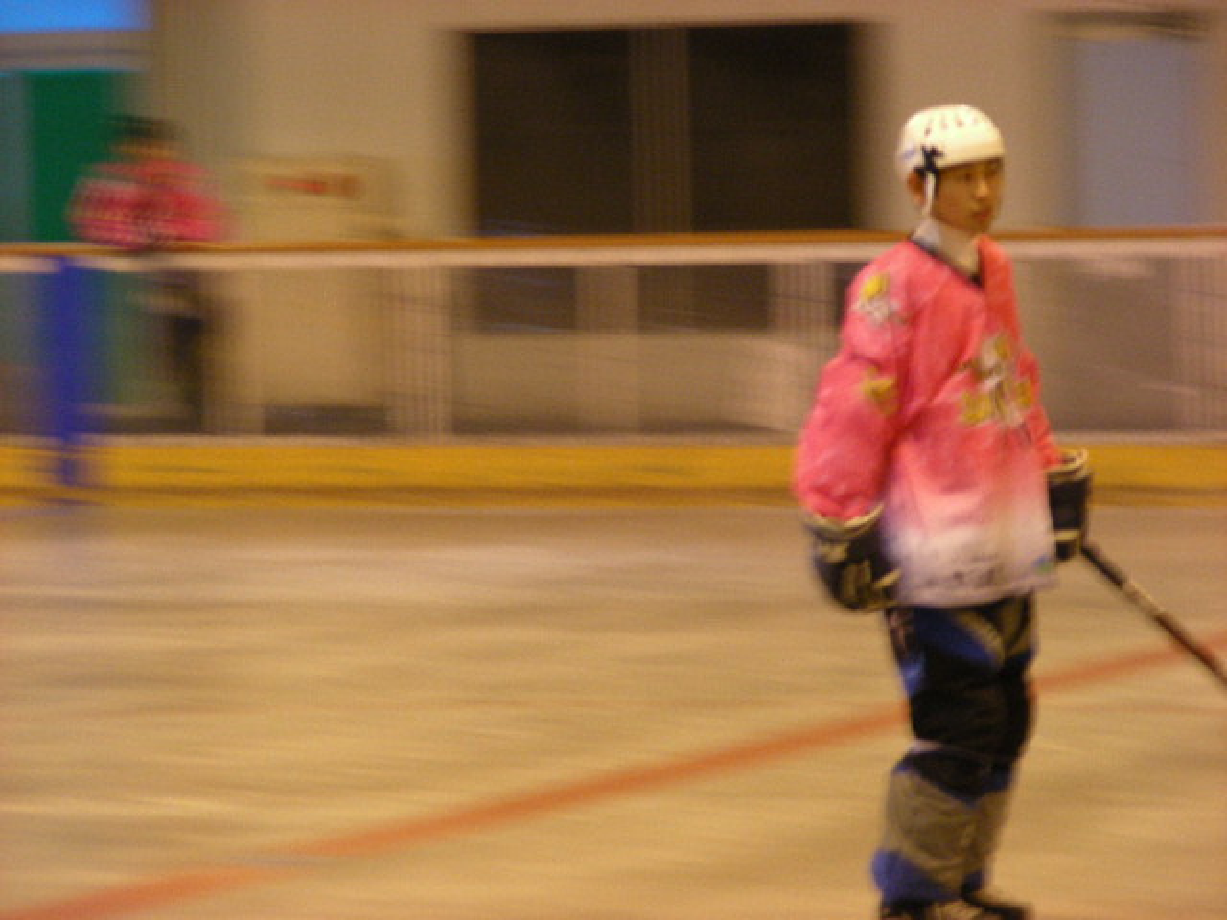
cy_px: 460
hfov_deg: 10.1
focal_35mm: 196
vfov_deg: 7.6
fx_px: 6947
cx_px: 614
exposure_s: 1/21.4
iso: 200
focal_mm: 32.7
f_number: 3.5
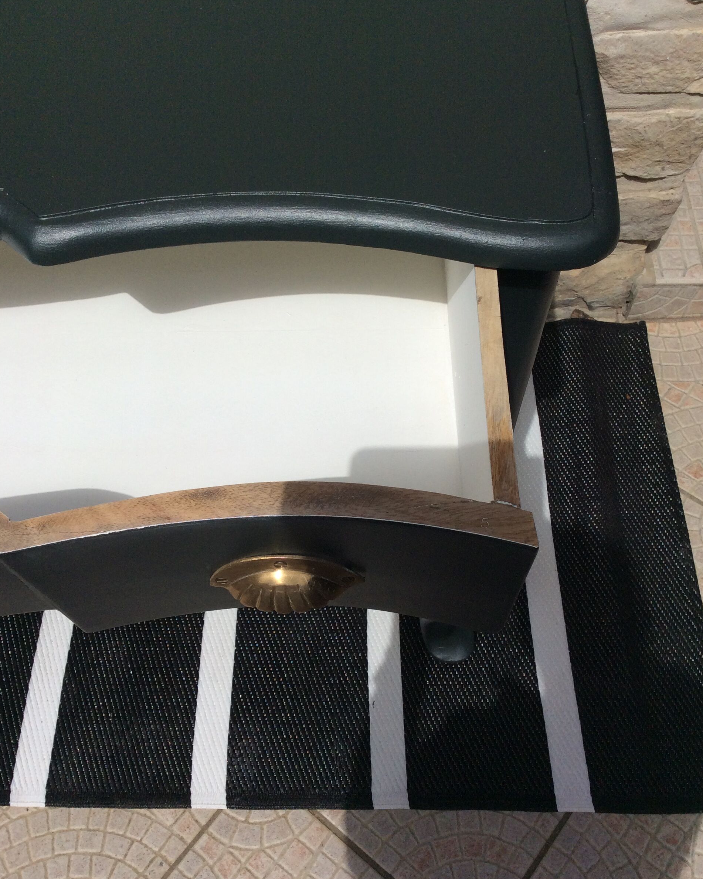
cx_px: 349
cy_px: 458
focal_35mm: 34
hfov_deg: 43.4
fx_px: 884
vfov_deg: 52.8
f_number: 2.4
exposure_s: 1/3817
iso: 32
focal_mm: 3.3
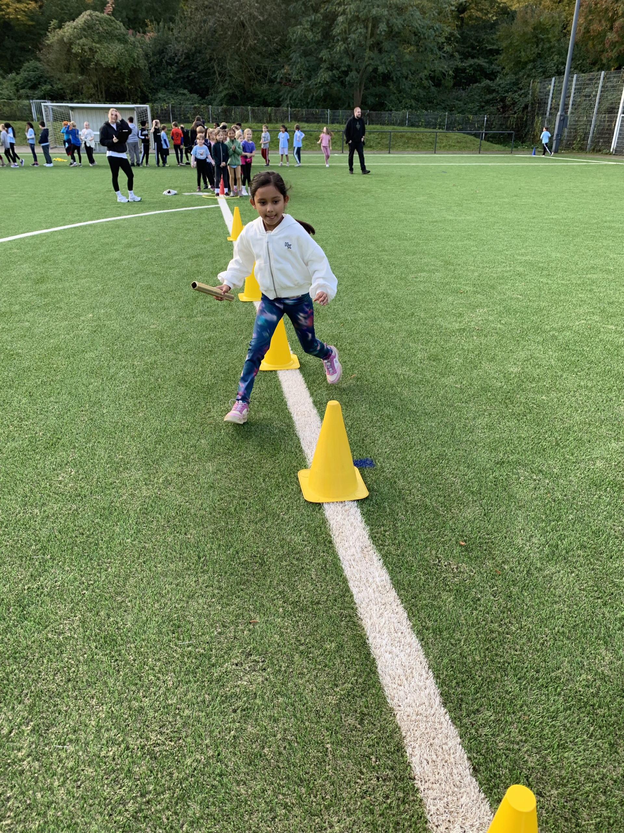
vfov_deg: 67.3
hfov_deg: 53.1
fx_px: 625
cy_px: 416
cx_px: 312
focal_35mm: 26
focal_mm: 4.25
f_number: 1.8
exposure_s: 1/263
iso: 25
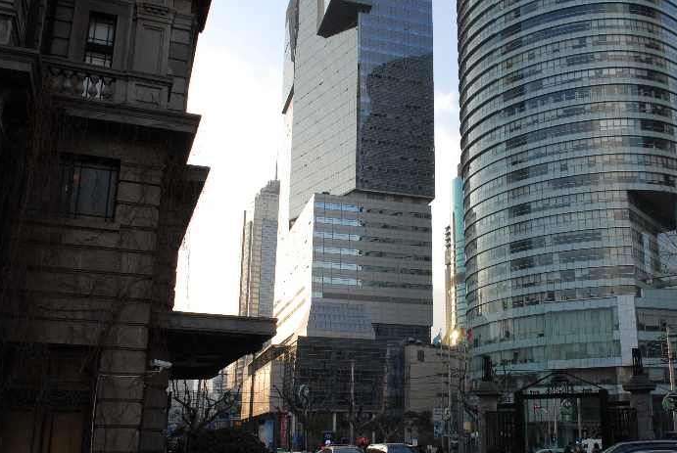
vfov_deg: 37.2
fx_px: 672
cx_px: 391
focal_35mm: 36
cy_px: 253
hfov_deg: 53.2
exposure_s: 1/60
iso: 100
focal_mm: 17
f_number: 8
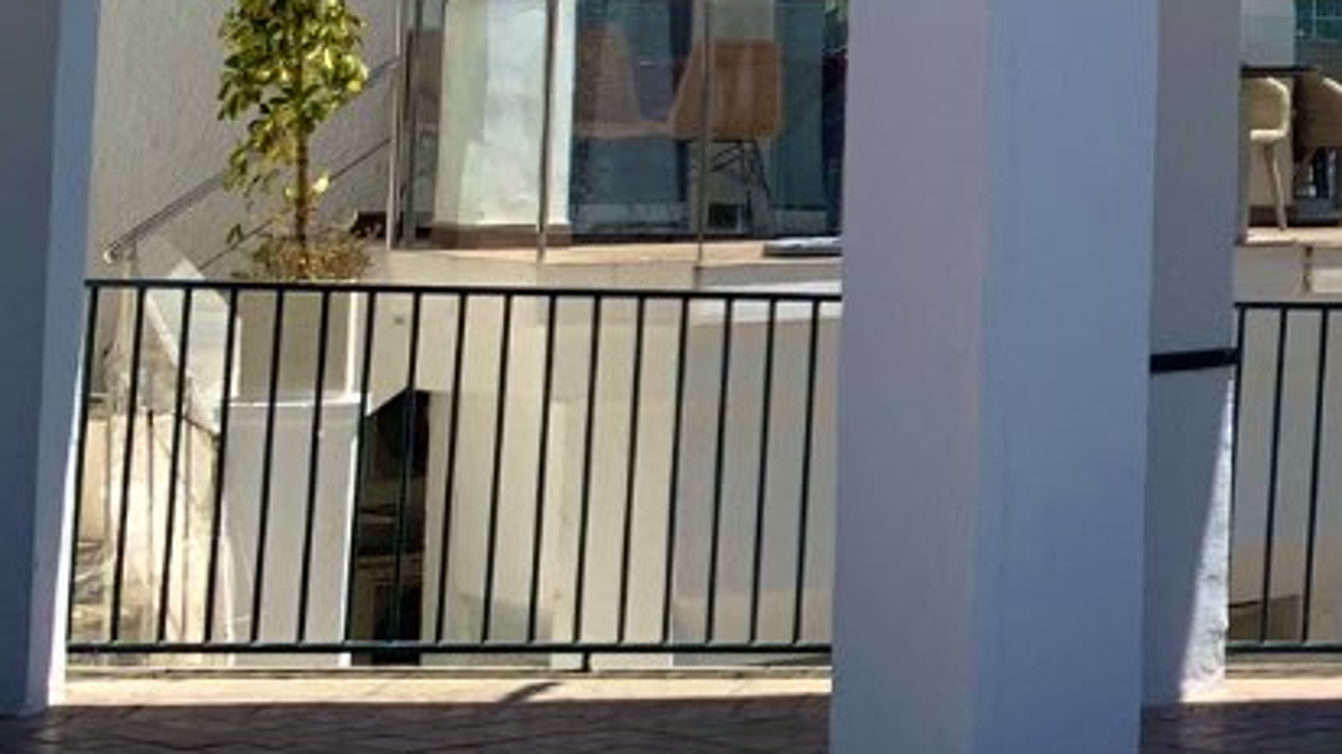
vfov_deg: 11.5
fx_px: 3664
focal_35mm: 103
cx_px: 2297
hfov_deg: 17.5
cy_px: -184
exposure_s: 1/3289
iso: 25
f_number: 1.8
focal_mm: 4.25
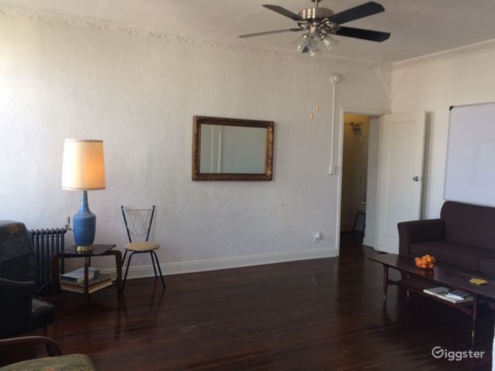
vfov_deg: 48.2
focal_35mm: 29
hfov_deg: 61.7
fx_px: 415
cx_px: 248
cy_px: 186
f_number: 2.2
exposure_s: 1/60
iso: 40
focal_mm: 4.15
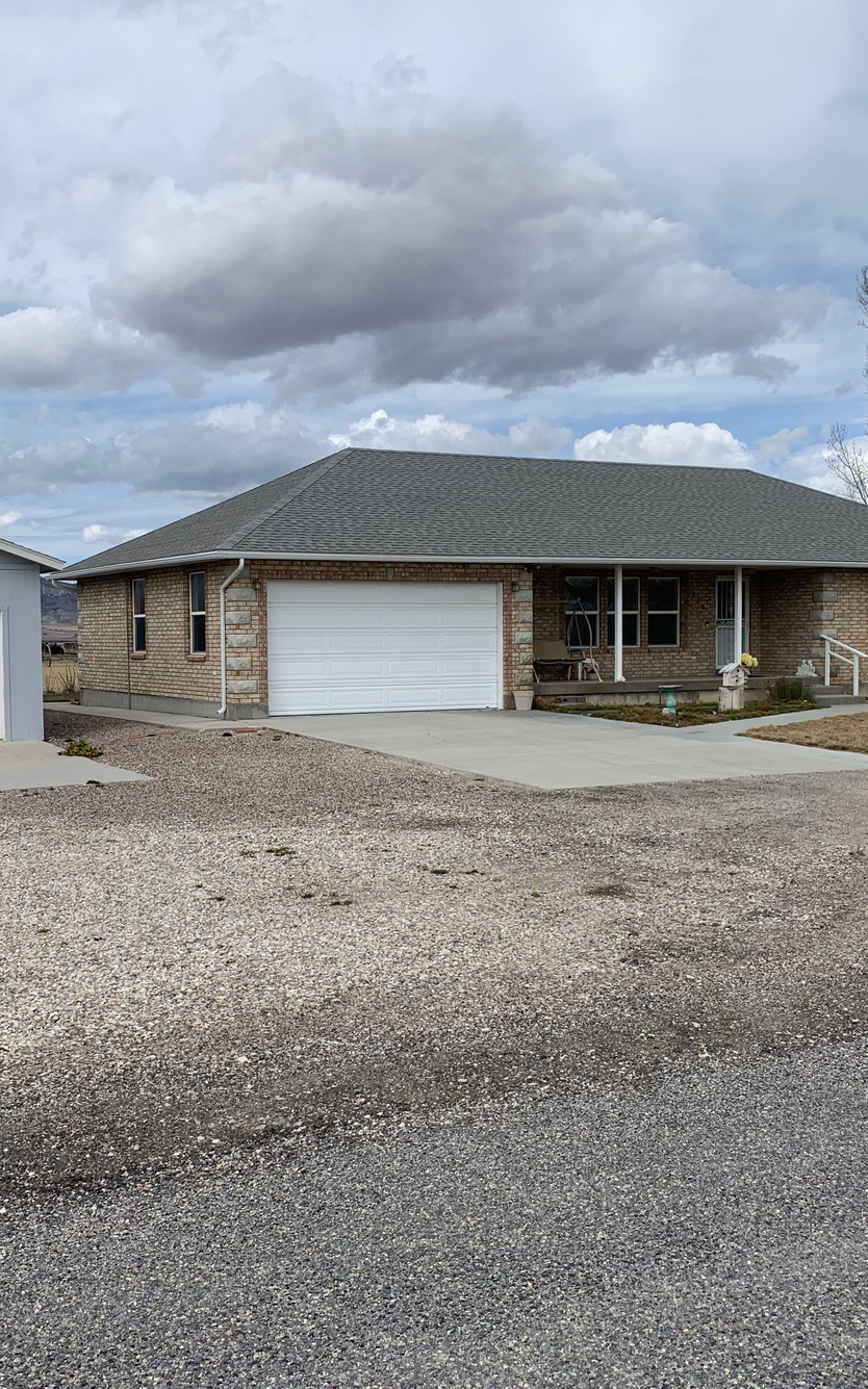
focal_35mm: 37
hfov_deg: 34.4
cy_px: 694
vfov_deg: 52.8
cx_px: 368
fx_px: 1401
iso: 25
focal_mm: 4.25
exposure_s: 1/4098
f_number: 1.8
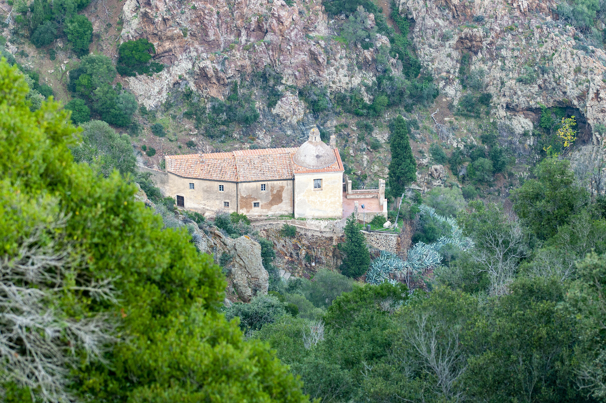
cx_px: 303
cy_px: 202
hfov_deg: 13.1
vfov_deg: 8.7
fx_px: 2648
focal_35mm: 158
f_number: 5.6
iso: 640
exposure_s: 1/250
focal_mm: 105
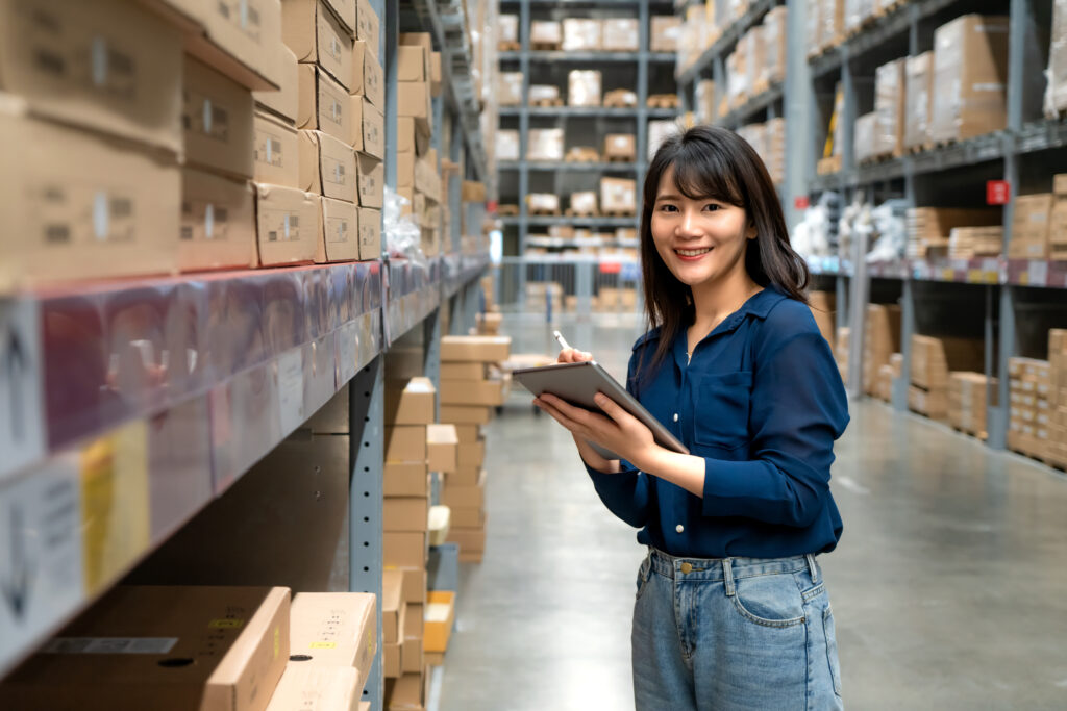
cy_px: 356
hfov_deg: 37.5
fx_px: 1571
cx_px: 534
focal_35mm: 53
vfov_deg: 25.5
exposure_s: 1/60
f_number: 4
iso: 2000
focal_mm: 53
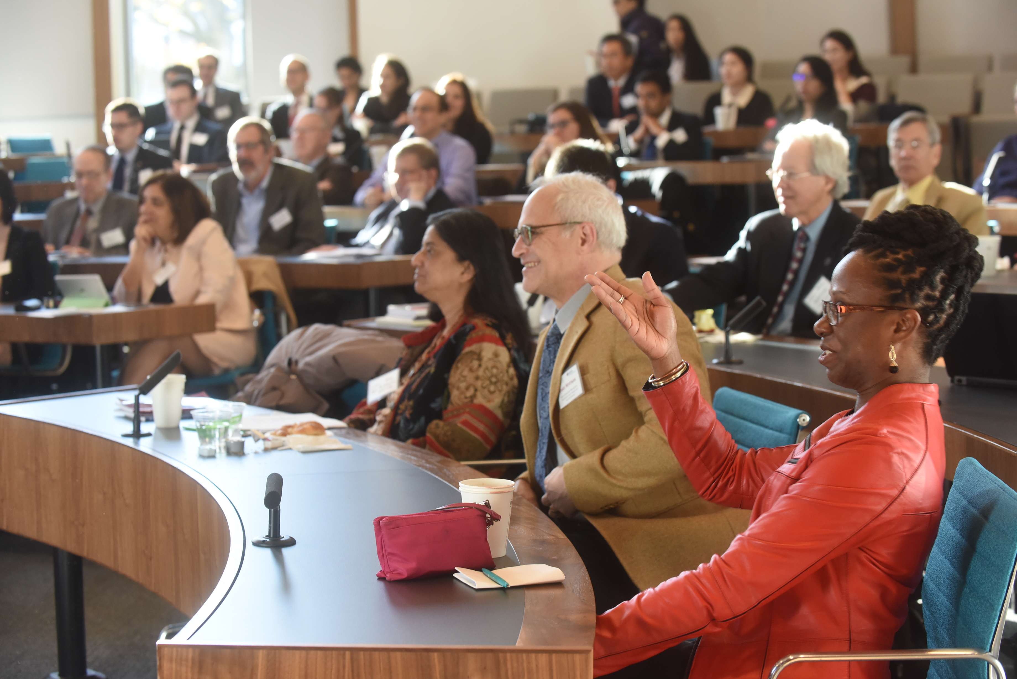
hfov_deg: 27.0
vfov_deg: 18.2
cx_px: 508
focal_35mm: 75
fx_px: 2119
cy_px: 340
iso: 1250
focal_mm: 75
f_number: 4.5
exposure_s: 1/125
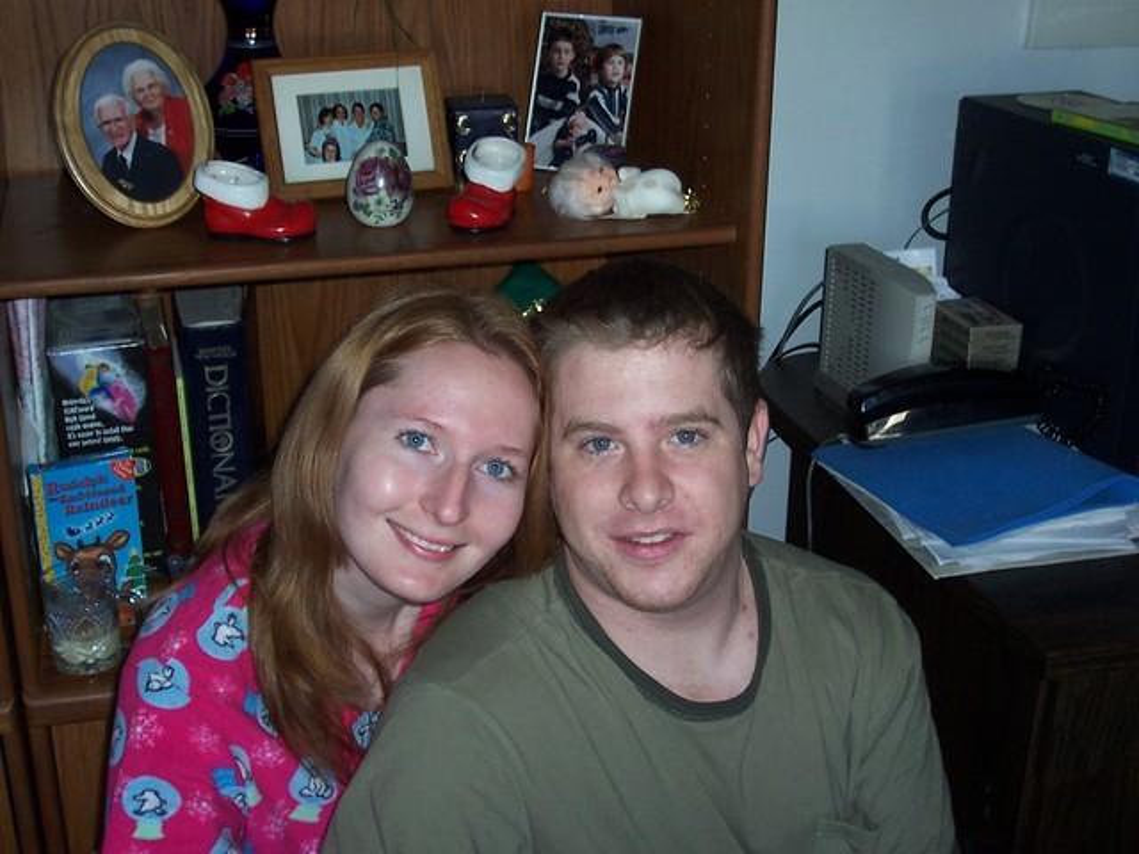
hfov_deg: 41.2
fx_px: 1514
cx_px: 570
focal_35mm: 46
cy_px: 427
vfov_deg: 31.5
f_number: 3
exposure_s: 1/60
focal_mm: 7
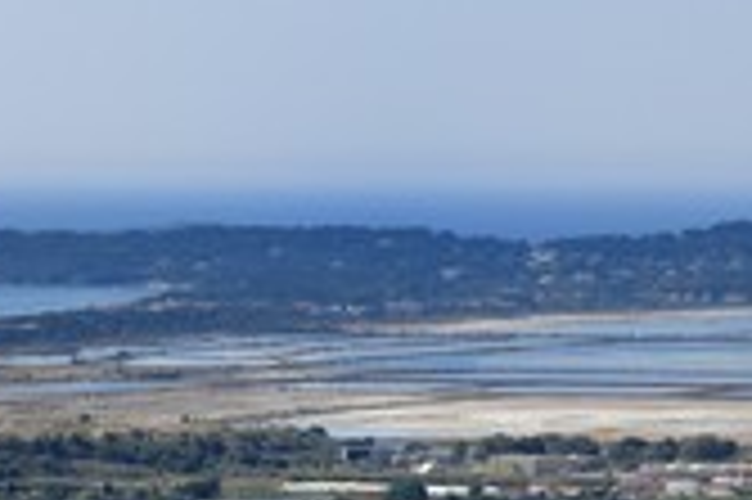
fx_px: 8139
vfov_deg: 3.5
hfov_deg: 5.3
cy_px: 428
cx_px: 664
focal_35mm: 390
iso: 200
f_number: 11
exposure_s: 1/500
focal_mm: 155
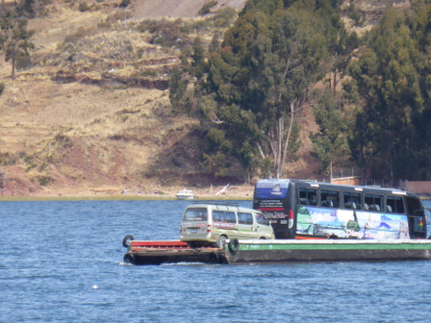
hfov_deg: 4.0
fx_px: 6176
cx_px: 276
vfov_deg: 3.0
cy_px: 190
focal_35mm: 496
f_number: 5.9
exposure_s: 1/125
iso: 100
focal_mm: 60
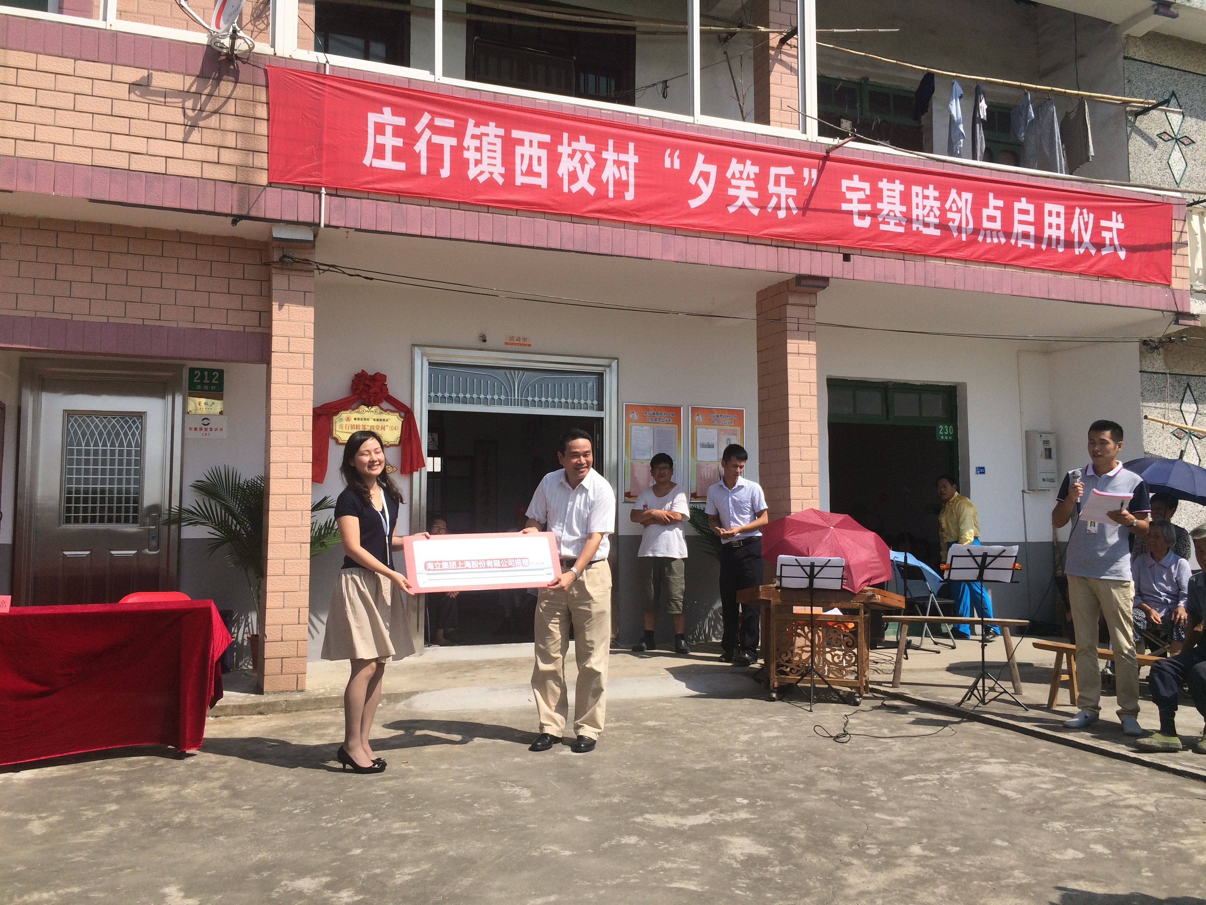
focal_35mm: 29
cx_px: 603
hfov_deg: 61.7
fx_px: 1010
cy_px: 452
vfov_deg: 48.2
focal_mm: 4.15
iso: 32
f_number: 2.2
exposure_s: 1/2283
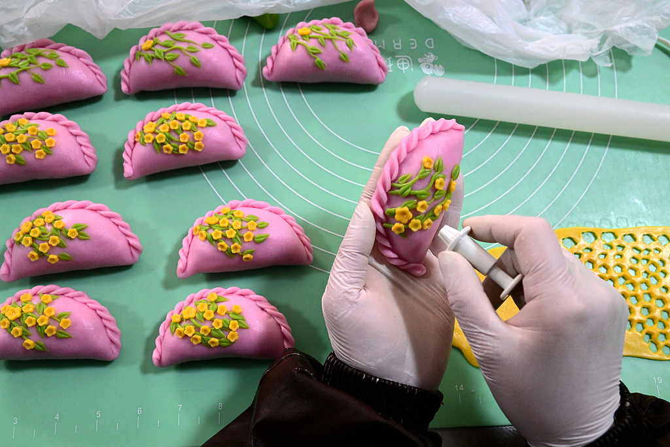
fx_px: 577
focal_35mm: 31
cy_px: 224
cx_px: 335
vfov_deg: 42.3
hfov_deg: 60.3
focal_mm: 31
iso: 2000
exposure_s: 1/125
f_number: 7.1
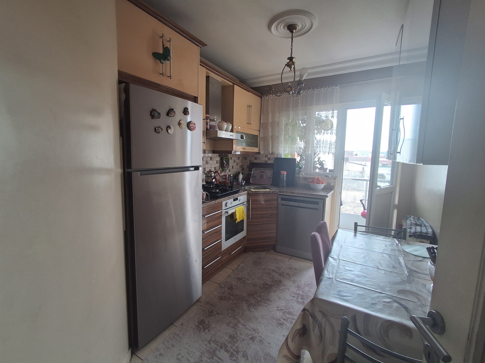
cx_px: 242
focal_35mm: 16
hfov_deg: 94.5
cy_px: 182
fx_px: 224
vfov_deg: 78.1
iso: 50
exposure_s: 1/50
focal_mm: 1.64
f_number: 2.2
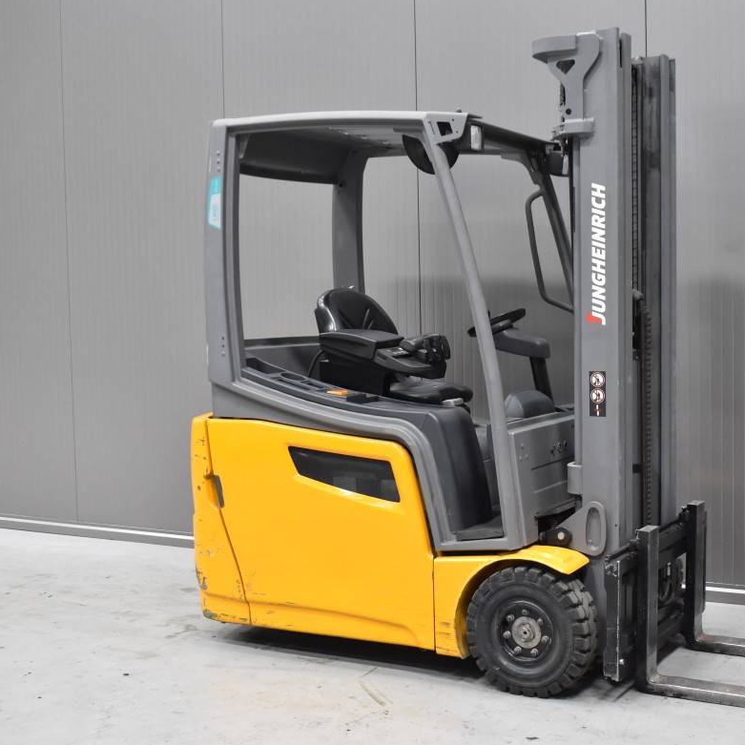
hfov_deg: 35.7
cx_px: 492
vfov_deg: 36.1
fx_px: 1144
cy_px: 378
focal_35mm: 47
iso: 1600
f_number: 5
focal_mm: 24
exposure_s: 1/40
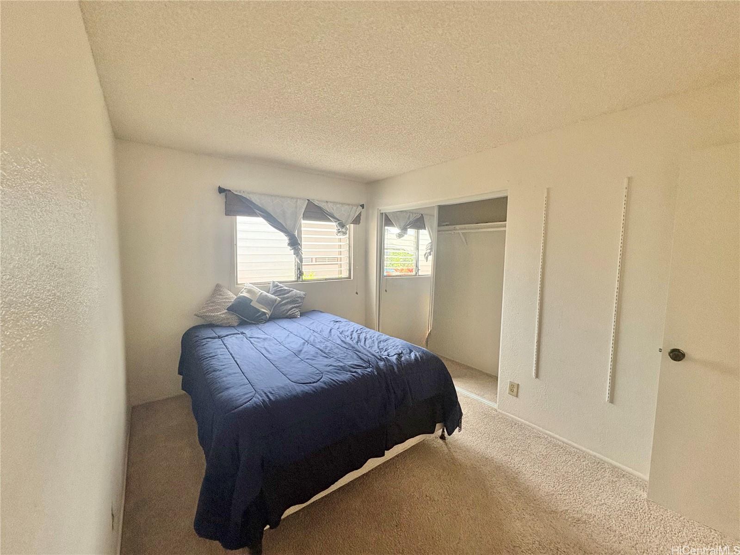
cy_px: 278
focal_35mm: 14
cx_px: 370
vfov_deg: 85.7
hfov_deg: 102.1
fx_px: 299
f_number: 2.2
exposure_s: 1/120
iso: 320
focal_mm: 2.22
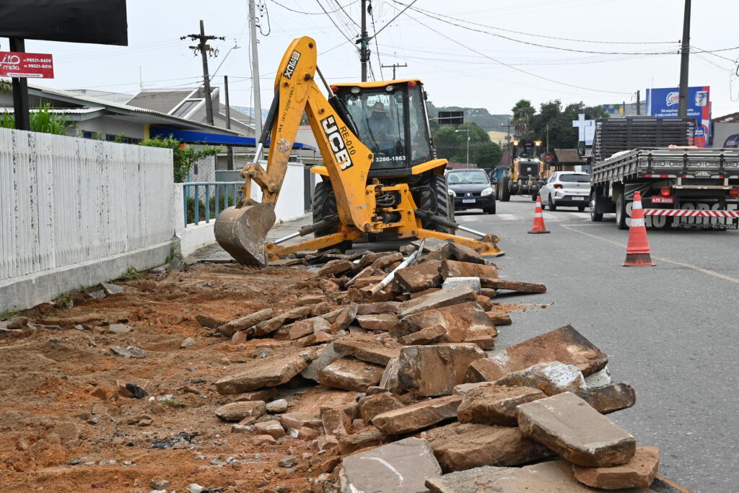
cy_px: 246
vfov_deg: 26.5
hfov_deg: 38.9
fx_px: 1047
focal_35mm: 51
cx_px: 370
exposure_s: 1/250
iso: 200
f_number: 5.6
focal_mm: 34
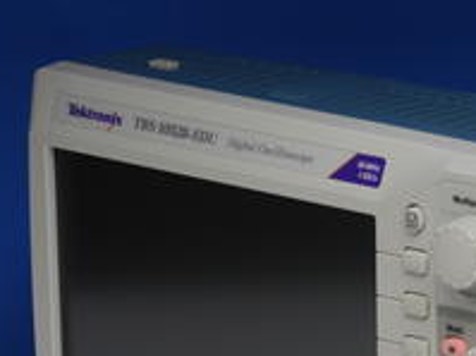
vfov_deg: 4.5
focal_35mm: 326
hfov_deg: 6.1
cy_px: 337
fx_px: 4480
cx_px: 452
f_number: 11
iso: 400
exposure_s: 1/10
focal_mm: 81
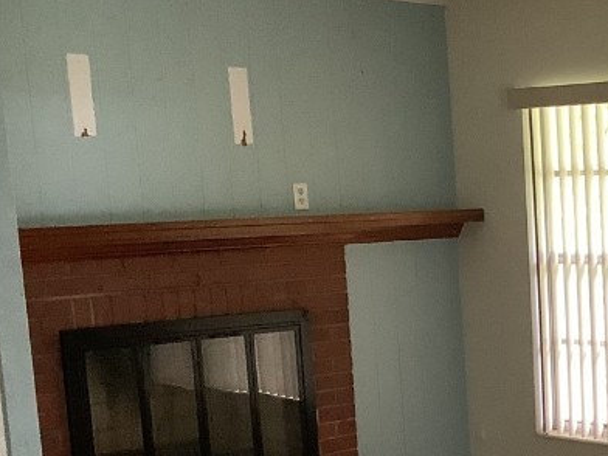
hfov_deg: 22.5
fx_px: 1423
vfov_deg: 17.8
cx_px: 706
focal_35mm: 81
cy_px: 444
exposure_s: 1/50
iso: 125
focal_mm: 3.3
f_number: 2.4
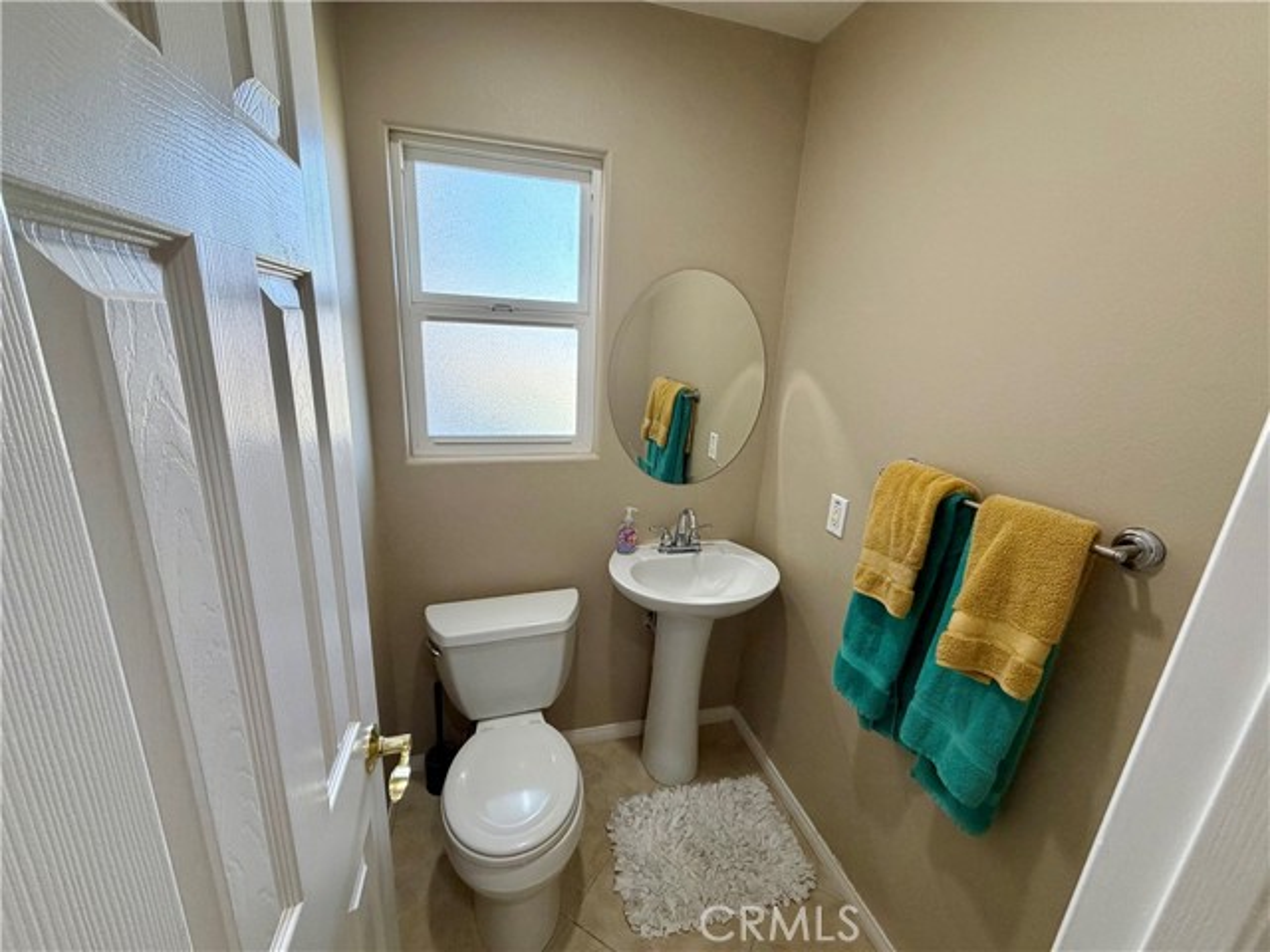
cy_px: 476
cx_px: 635
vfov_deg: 85.7
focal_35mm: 14
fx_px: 514
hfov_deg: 102.1
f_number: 2.2
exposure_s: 1/120
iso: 200
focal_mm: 2.22
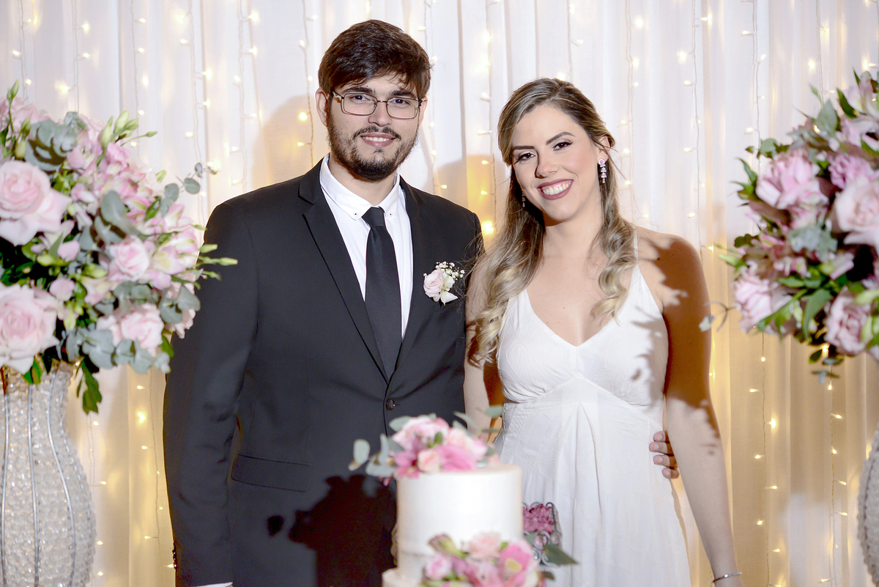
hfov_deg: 33.4
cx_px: 440
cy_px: 294
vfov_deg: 22.6
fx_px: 1465
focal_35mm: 60
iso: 1600
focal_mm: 60
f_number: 3.2
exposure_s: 1/160
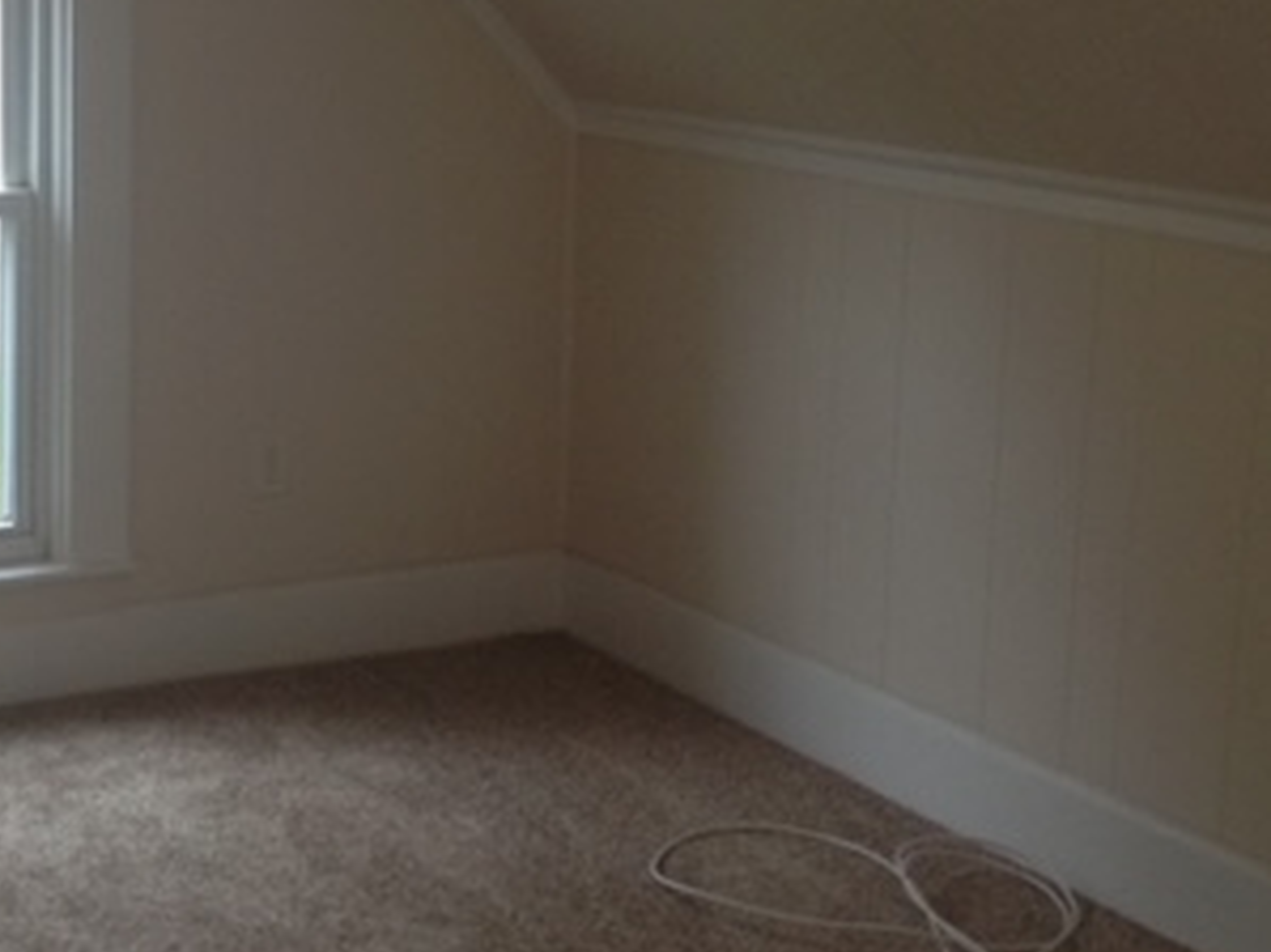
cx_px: 204
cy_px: 242
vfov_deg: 19.5
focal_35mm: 75
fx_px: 2753
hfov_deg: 25.4
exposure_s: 1/20
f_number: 2.4
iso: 100
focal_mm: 4.28
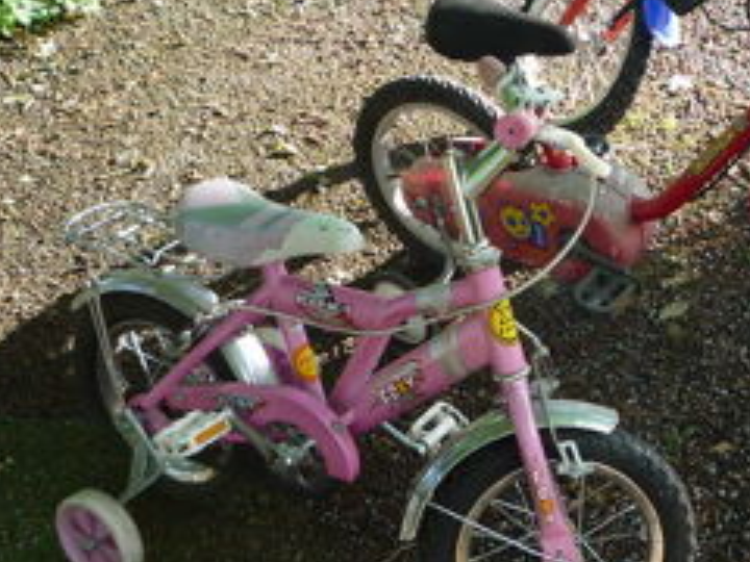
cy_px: 262
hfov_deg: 31.2
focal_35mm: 60
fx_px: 1300
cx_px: 616
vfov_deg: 24.4
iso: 100
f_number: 3.3
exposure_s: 1/100
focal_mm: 5.2
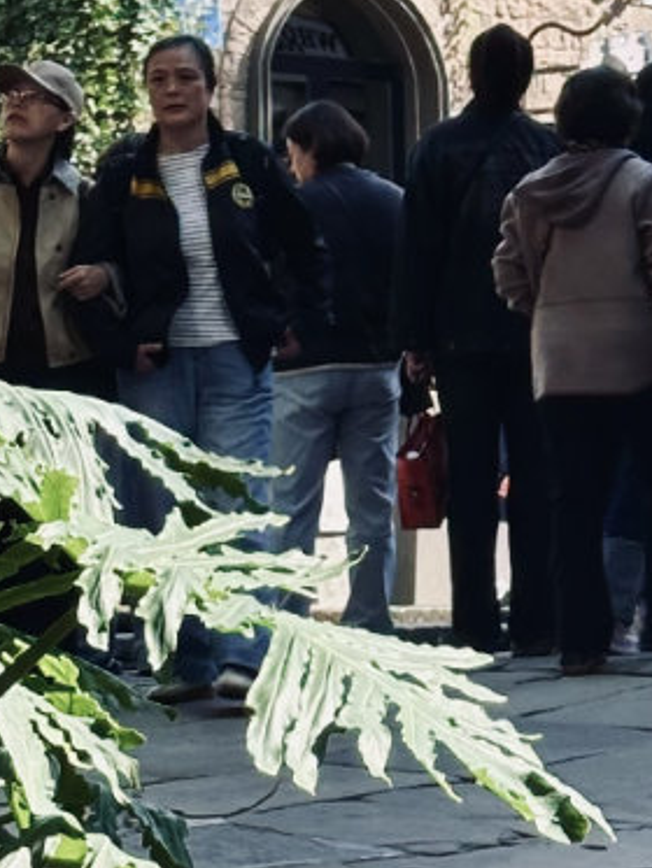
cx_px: 491
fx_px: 5170
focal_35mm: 206
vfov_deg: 9.5
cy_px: -172
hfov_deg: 7.2
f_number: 1.8
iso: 64
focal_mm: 6.9
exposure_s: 1/762
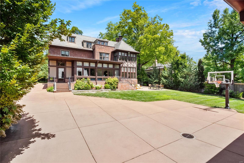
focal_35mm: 16
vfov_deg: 73.7
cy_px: 82
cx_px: 122
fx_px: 108
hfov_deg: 96.7
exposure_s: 1/250
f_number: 8
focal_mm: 8
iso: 400
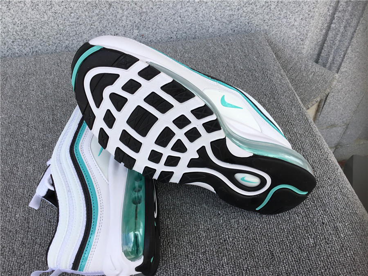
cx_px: 184
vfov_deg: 45.4
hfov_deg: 58.4
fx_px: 330
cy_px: 138
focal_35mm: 31
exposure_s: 1/379
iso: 25
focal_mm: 3.3
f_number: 2.4
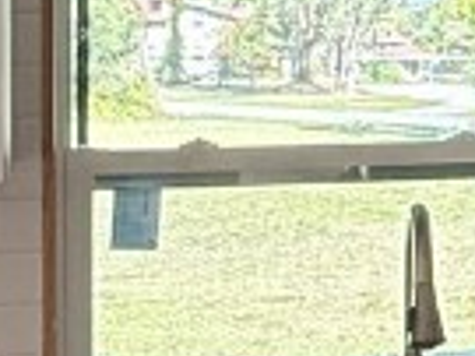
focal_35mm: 106
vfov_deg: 13.9
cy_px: 60
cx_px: 683
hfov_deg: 17.0
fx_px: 1453
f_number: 2.2
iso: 250
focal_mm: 2.22
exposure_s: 1/99
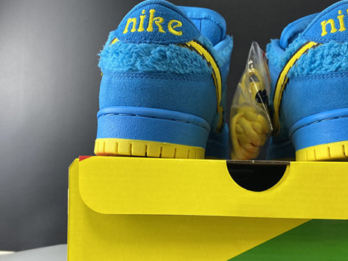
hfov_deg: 47.1
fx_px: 392
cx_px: 234
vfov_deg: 36.4
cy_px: 178
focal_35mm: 39
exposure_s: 1/50
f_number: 1.8
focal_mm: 4.25
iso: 80
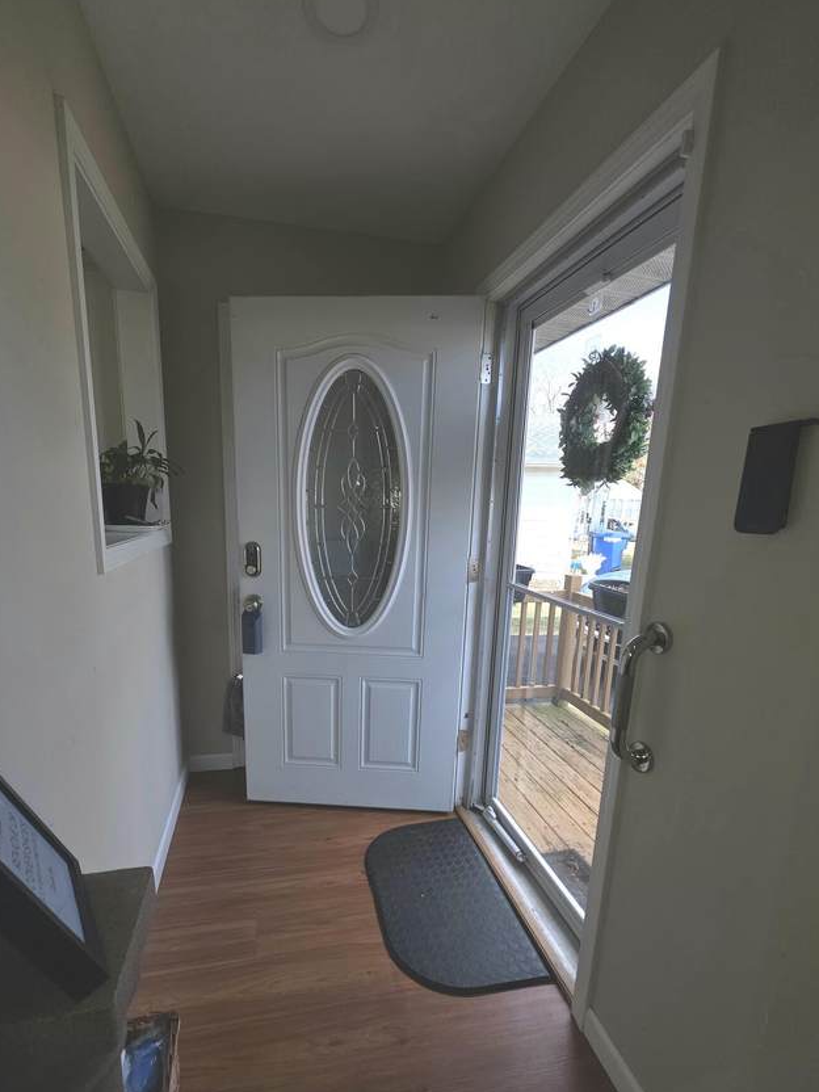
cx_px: 379
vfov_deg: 97.7
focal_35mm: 15
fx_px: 473
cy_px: 614
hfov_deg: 81.6
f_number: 1.9
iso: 20
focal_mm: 2.2
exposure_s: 1/132
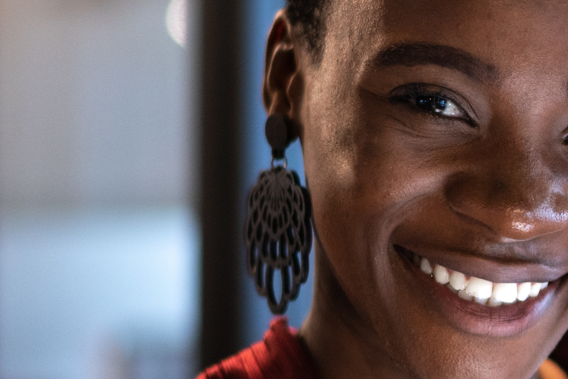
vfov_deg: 10.2
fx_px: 2114
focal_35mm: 134
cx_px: 750
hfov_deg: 14.6
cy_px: 209
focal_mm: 35
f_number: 1.4
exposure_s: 1/200
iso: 800
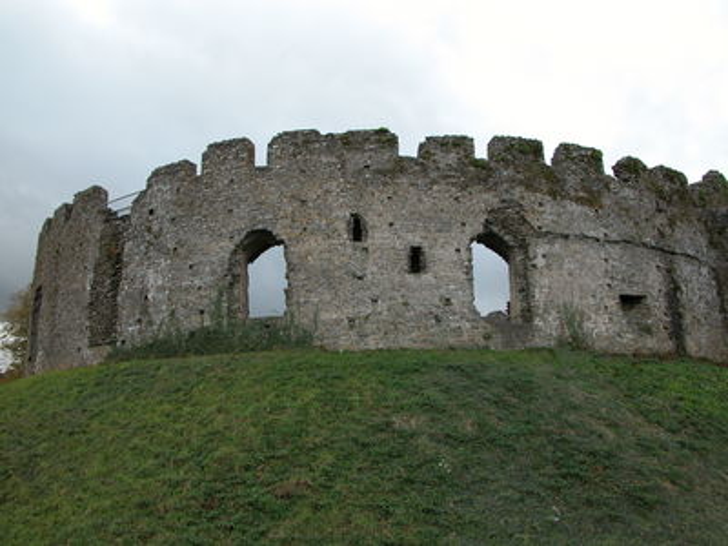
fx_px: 736
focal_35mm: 35
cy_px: 273
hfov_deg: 52.6
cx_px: 364
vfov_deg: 40.7
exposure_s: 1/138
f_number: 4
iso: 100
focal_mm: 8.9
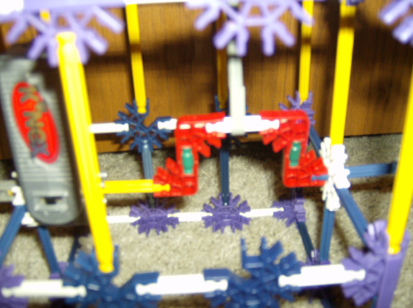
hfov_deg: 51.5
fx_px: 429
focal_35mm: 36
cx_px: 206
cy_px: 154
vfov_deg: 39.5
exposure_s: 1/60
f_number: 2.8
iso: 200
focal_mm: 6
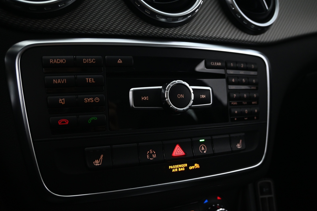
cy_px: 107
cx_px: 163
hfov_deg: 60.3
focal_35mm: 31
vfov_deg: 42.3
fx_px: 273
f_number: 3.8
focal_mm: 20
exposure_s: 1/13
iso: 1600
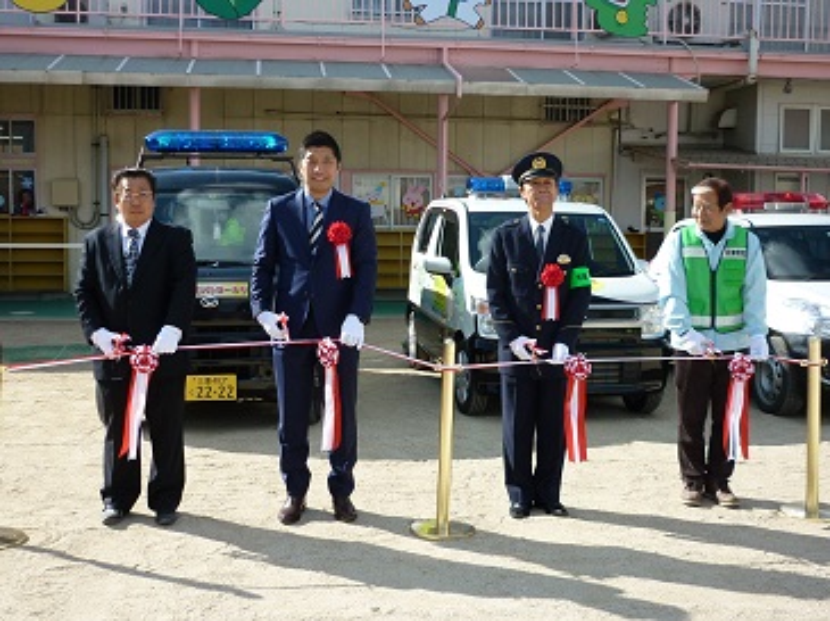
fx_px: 1006
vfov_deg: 34.3
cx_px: 415
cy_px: 310
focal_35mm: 42
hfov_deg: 44.8
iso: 80
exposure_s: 1/800
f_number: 2.8
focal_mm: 5.5
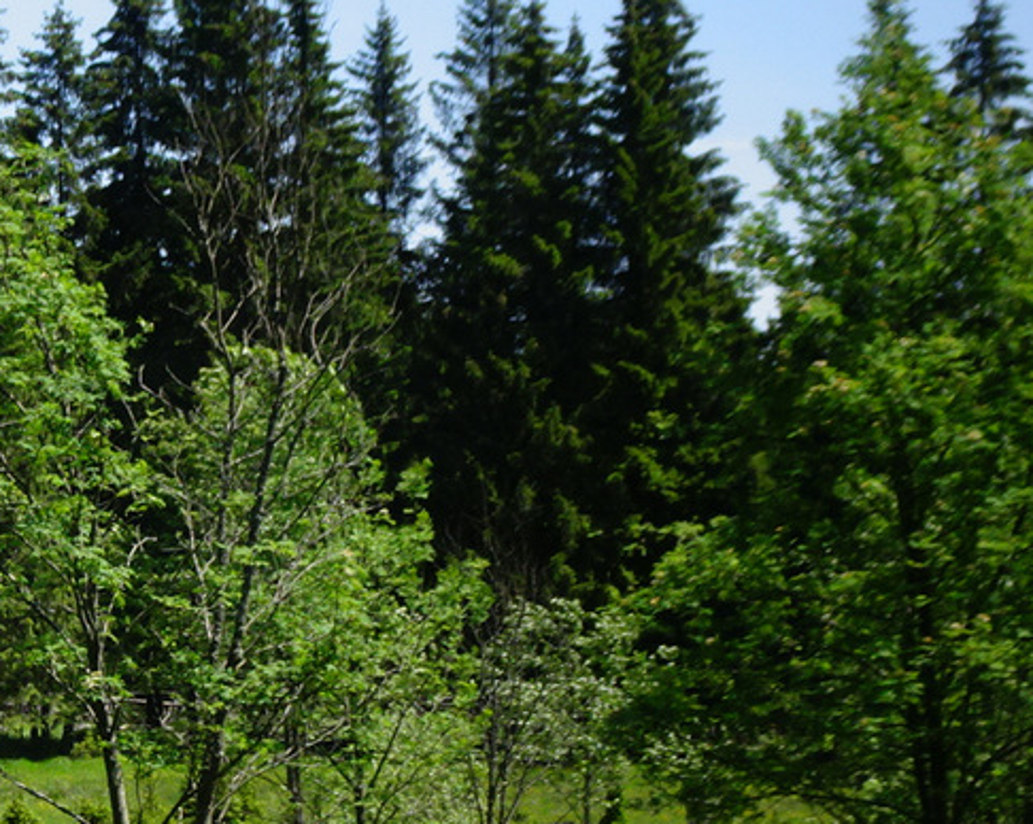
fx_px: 3635
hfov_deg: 15.4
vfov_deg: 12.8
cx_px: -319
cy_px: 828
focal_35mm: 119
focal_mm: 6.37
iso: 80
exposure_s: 1/500
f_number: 4
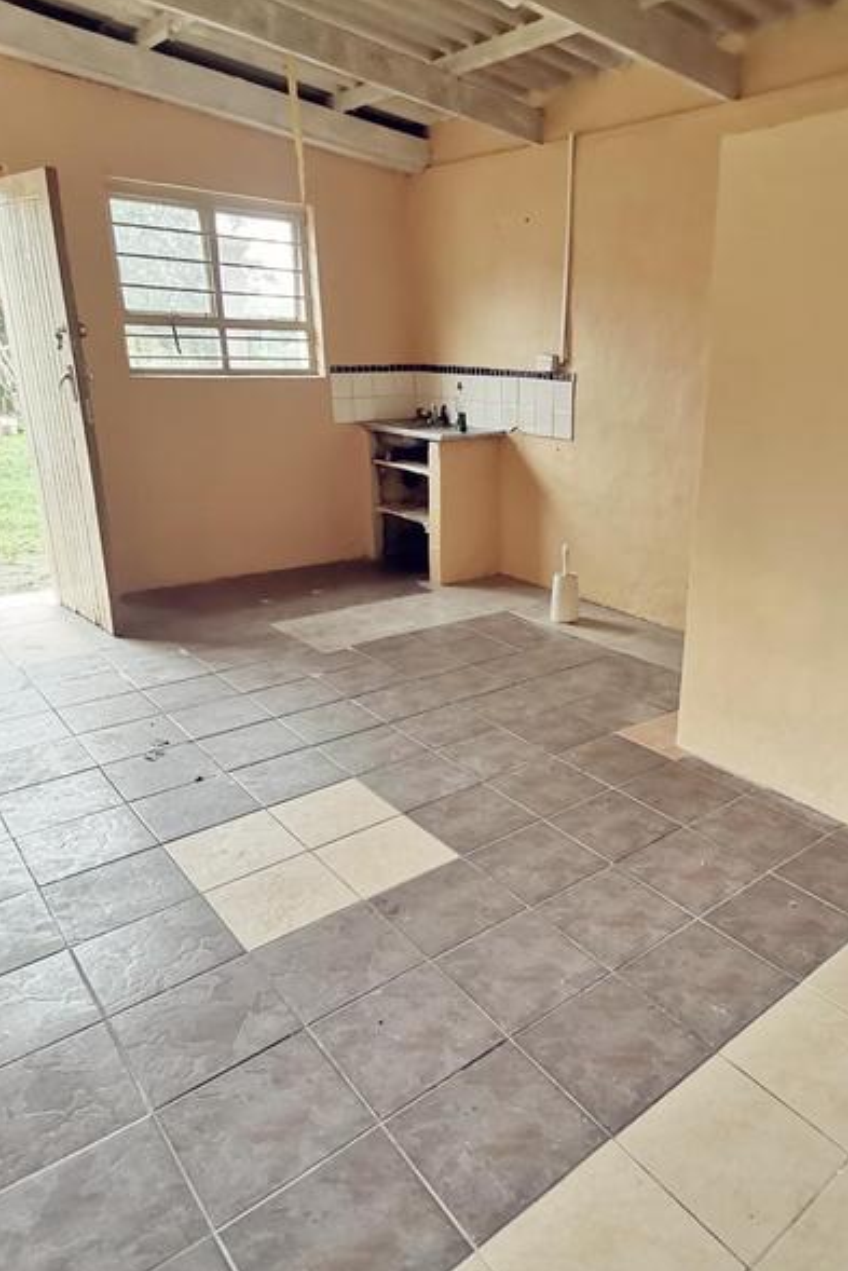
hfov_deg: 52.0
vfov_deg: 73.7
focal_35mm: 24
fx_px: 847
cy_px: 632
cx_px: 578
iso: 160
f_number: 2.4
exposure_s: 1/100
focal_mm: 1.78
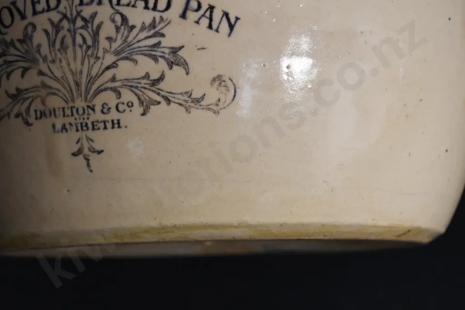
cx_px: 232
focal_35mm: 72
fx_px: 930
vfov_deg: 18.9
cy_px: 155
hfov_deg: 28.1
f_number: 9
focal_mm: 48
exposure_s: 1/320
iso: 400
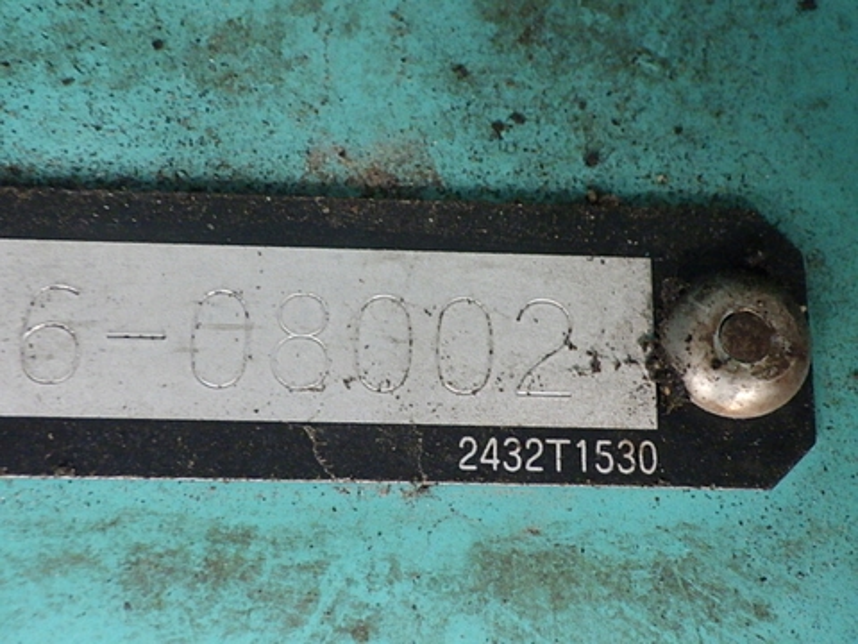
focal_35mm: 51
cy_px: 322
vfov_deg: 28.6
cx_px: 429
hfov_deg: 37.5
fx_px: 1264
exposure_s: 1/60
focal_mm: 9.1
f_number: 4.4
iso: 800
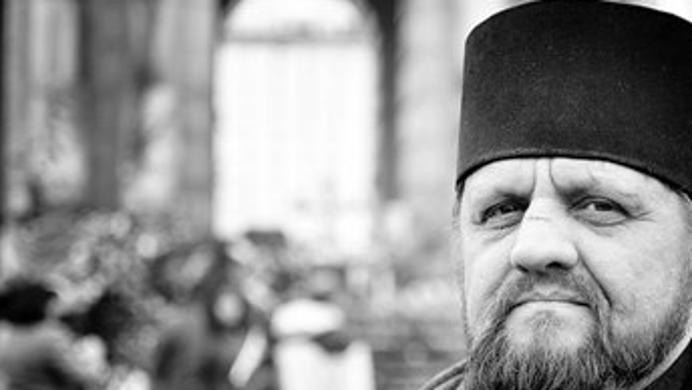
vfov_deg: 15.1
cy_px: 283
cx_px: 501
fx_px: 1464
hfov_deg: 26.3
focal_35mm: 80
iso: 250
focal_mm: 35
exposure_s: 1/1000
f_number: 1.8
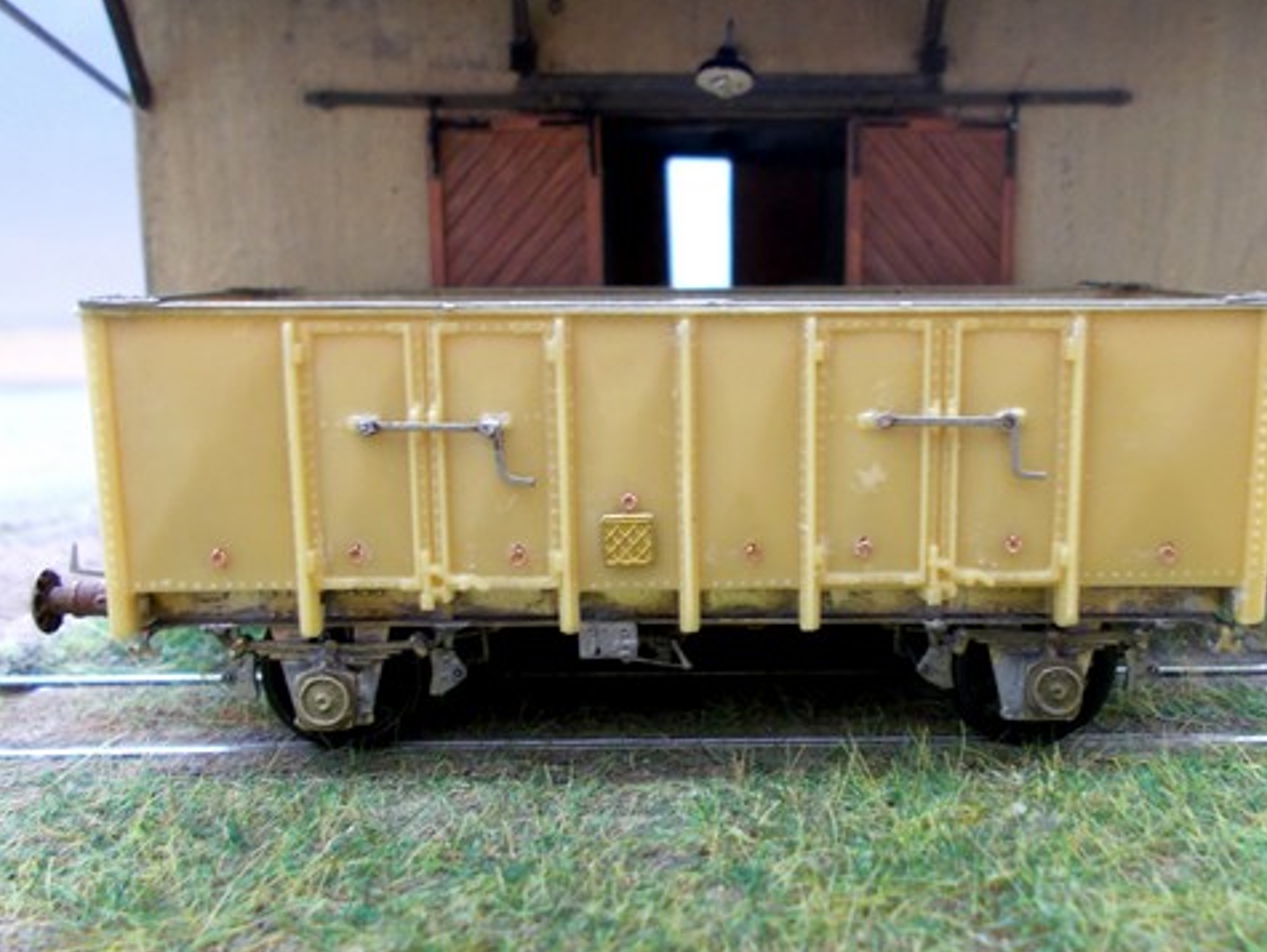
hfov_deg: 52.4
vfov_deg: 40.7
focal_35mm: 35
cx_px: 723
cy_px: 493
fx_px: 1282
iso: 200
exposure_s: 1/13
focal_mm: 4.6
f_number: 3.2
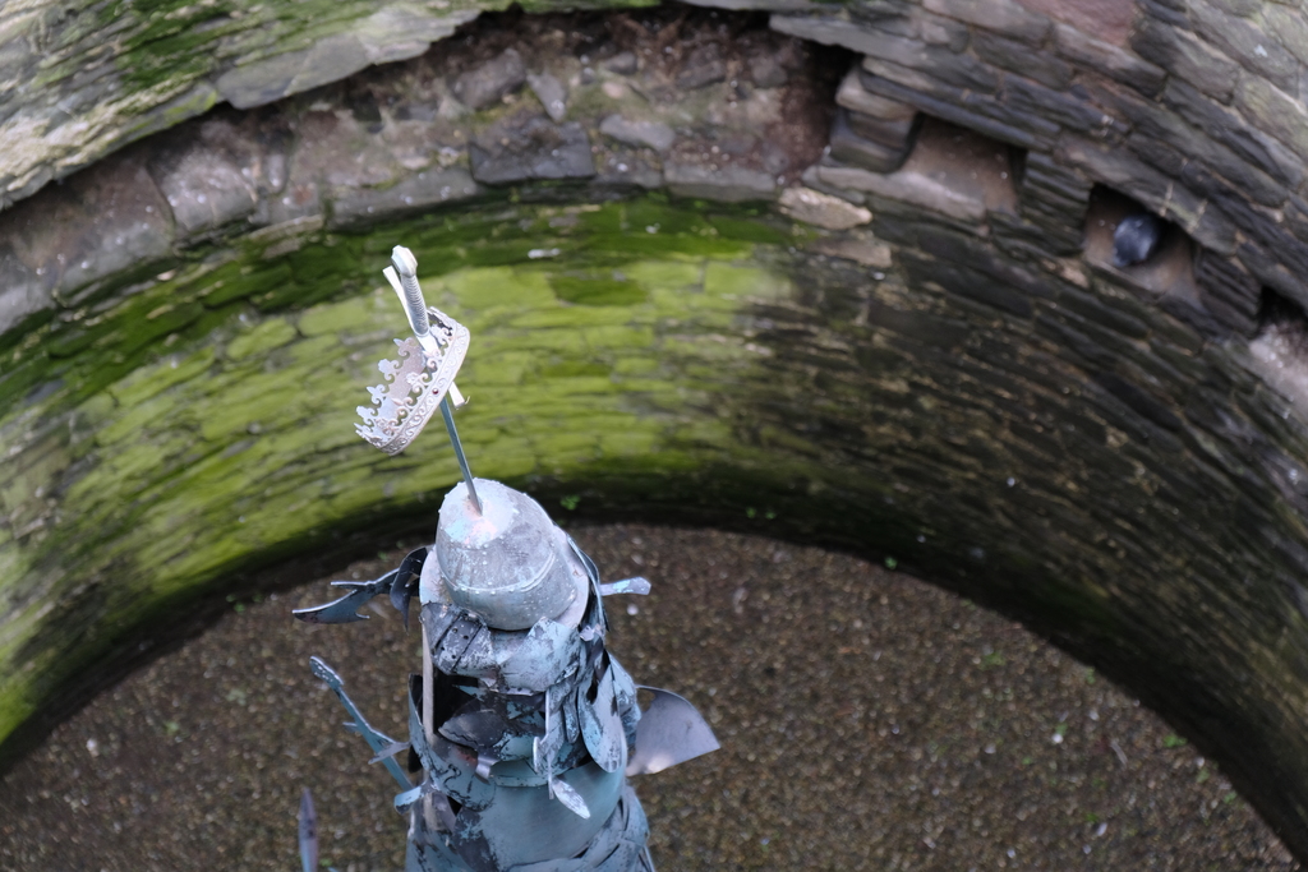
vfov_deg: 13.0
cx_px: 654
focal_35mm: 105
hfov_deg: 19.5
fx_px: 3815
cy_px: 436
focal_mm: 70
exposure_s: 1/110
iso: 400
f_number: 2.8
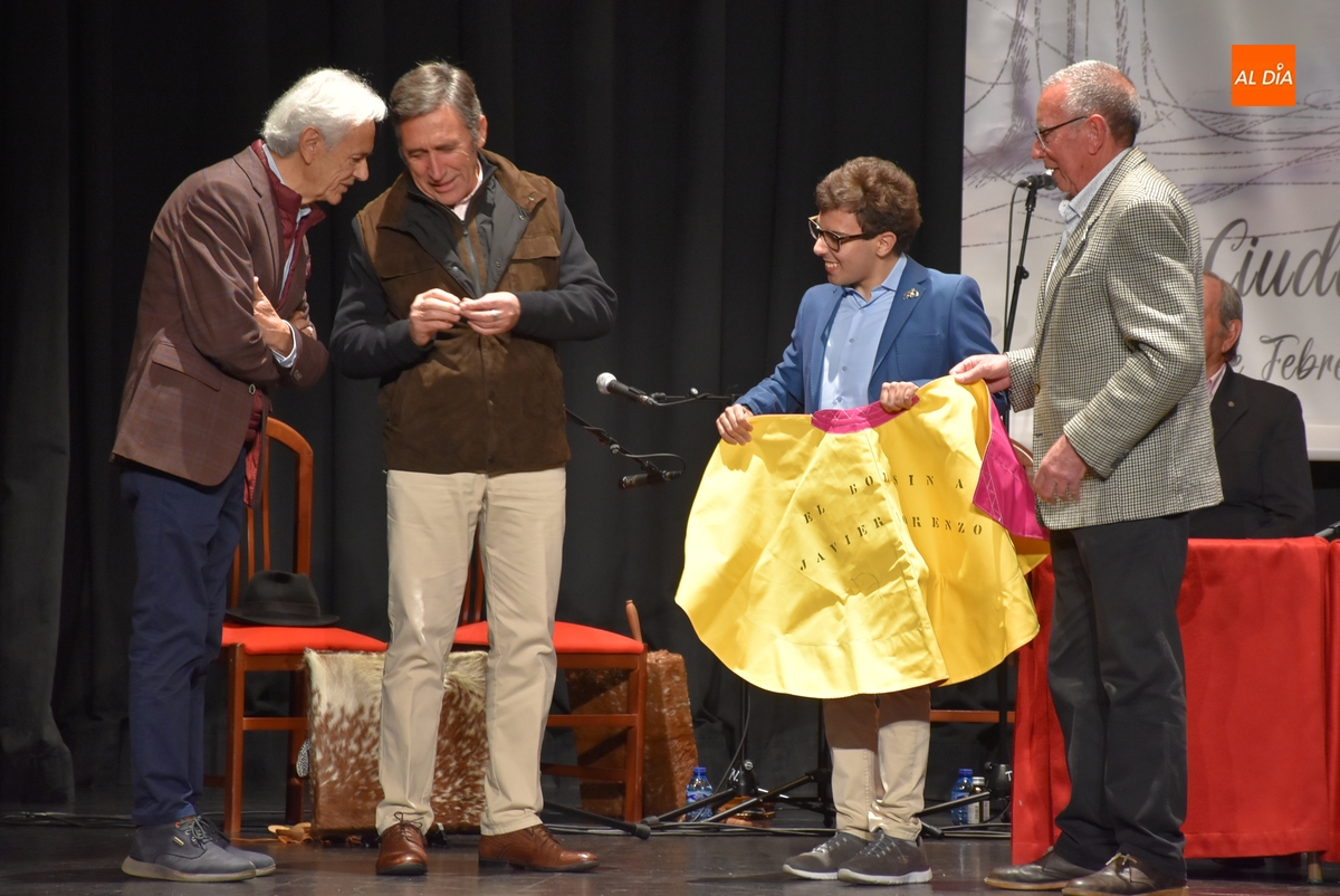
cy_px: 448
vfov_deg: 7.1
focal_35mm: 195
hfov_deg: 10.5
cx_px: 670
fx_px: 7263
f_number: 5.6
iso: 1100
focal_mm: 130
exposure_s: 1/60
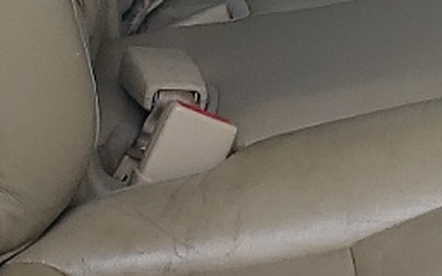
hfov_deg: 12.1
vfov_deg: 7.6
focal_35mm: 171
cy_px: -55
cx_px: 478
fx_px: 2059
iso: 50
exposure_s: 1/625
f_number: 1.5
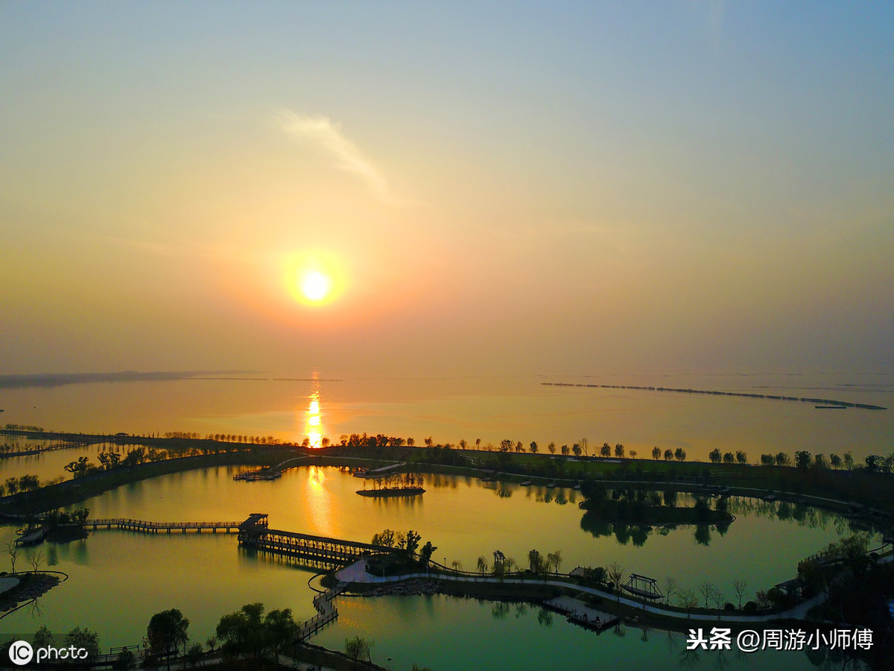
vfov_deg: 53.1
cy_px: 336
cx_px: 447
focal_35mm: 26
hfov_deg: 67.3
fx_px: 671
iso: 100
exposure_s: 1/1042
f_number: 2.2
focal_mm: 4.7
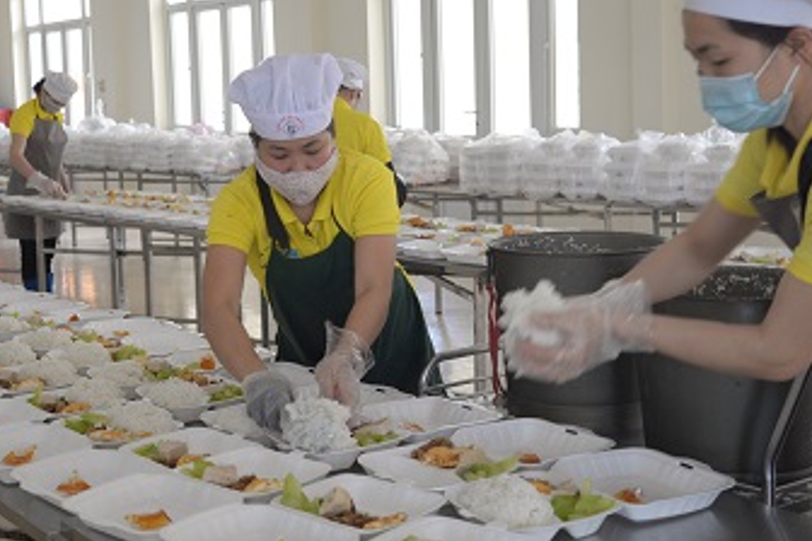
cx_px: 314
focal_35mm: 59
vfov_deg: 22.9
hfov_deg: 33.8
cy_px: 199
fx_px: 1331
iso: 250
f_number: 4
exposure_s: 1/50
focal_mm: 31
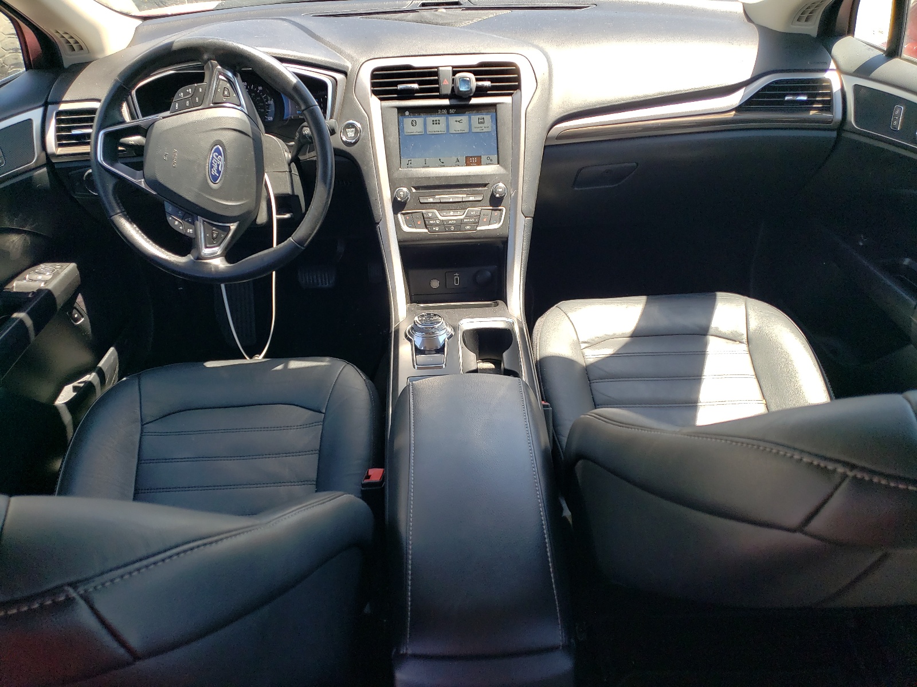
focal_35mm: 26
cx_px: 458
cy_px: 344
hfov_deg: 67.3
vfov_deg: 53.1
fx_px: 689
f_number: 1.5
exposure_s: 1/333
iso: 50
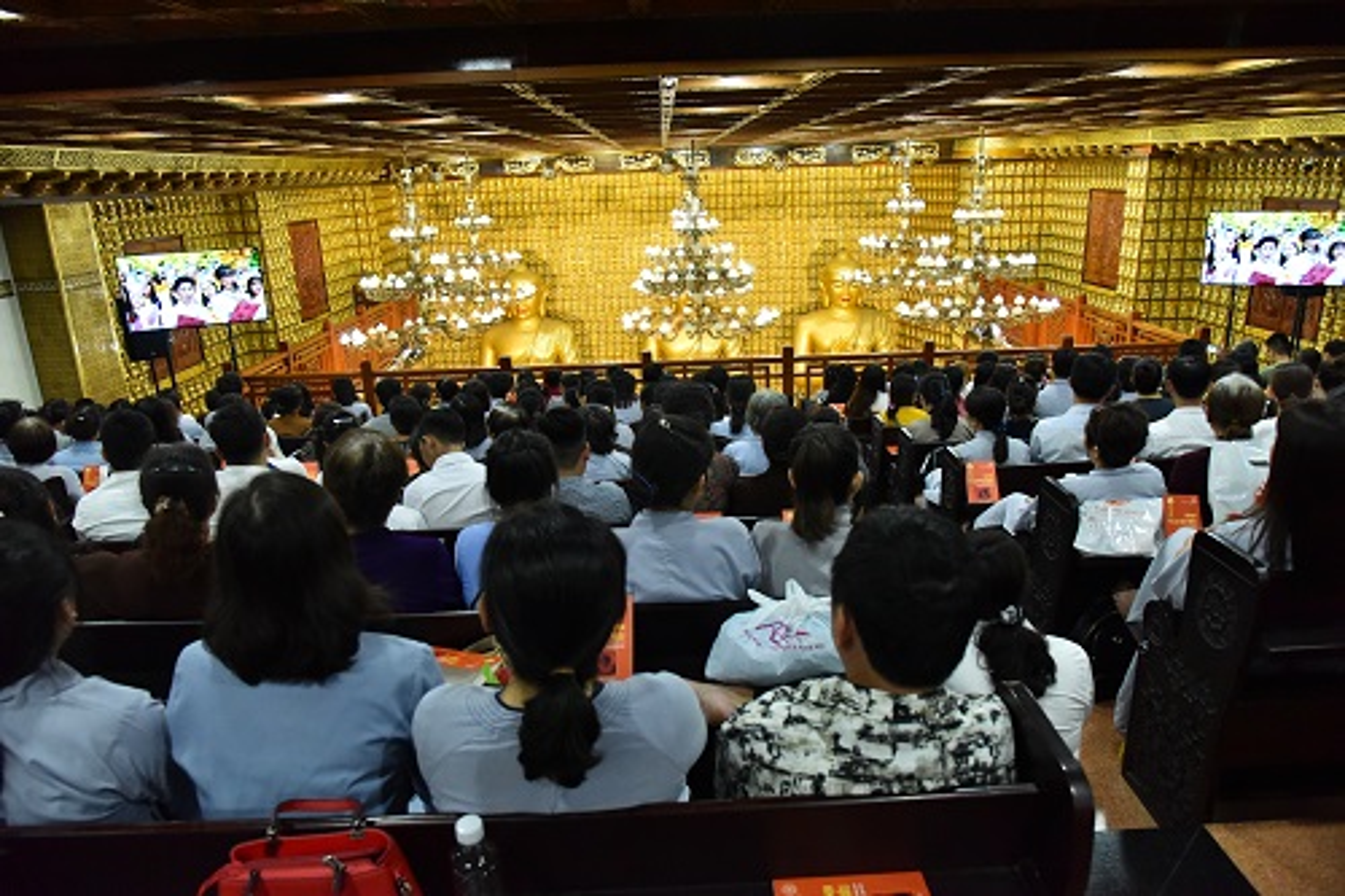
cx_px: 672
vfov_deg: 53.1
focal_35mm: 24
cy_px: 448
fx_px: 896
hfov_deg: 73.8
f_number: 5
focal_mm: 24
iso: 4000
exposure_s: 1/100
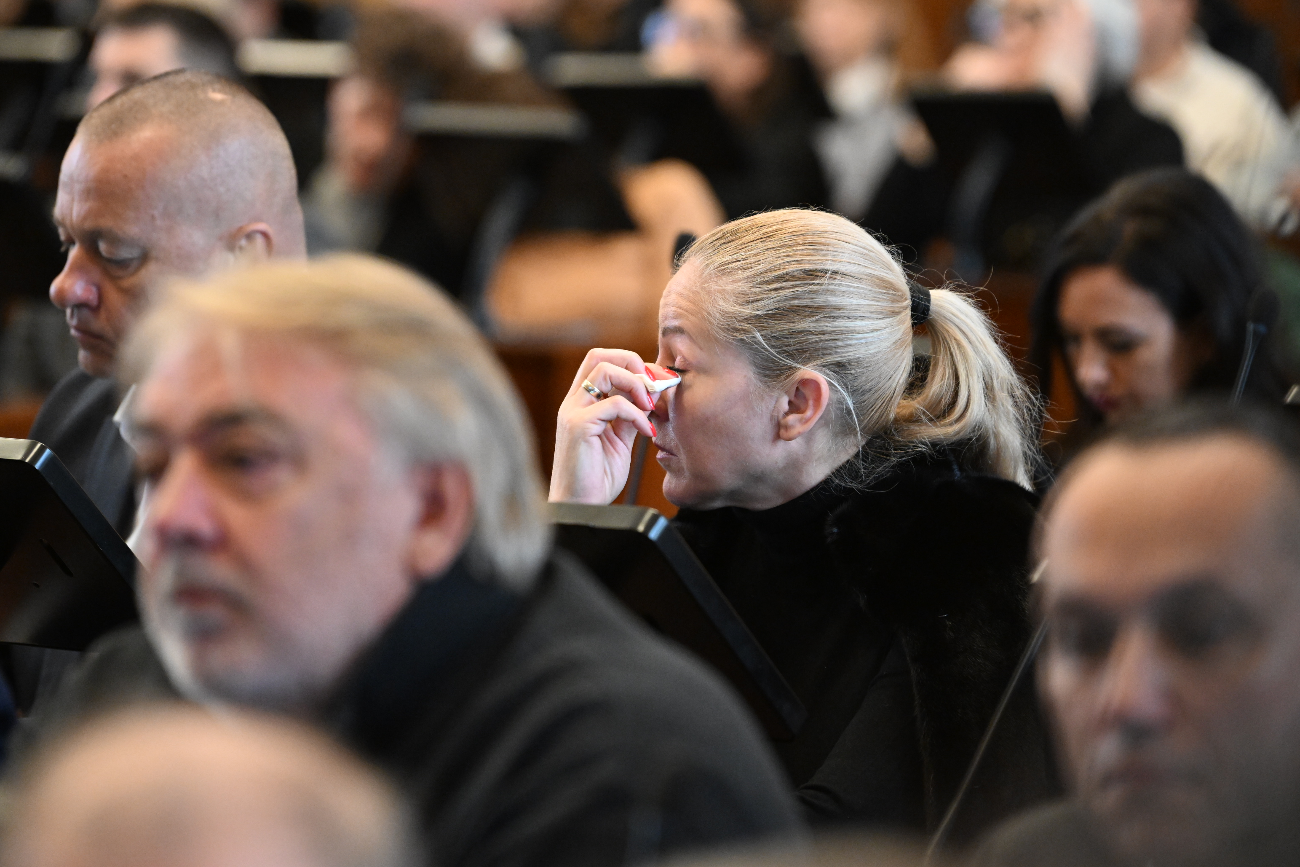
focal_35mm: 210
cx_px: 626
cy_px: 424
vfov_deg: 6.5
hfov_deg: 9.8
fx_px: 7582
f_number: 4
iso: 6400
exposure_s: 1/200
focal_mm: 200
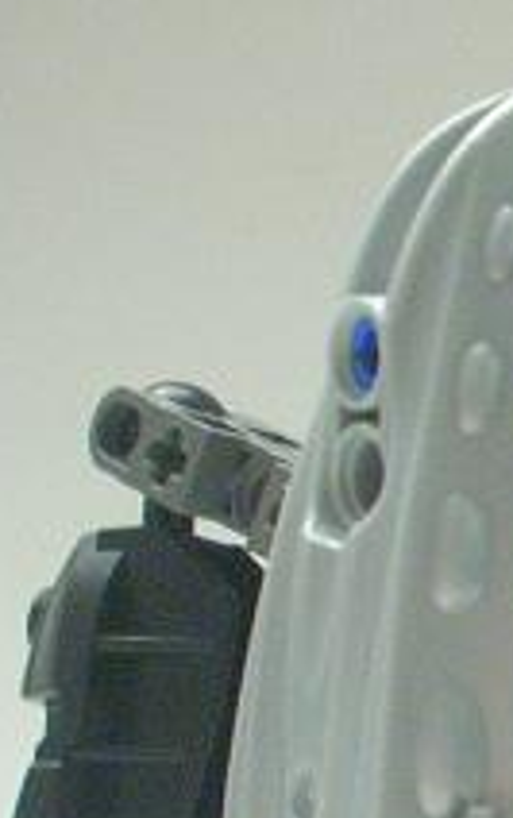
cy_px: 614
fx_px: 3168
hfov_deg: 8.8
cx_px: 1003
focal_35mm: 142
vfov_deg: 14.6
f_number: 2.8
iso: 336
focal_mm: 6.2
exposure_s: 1/4
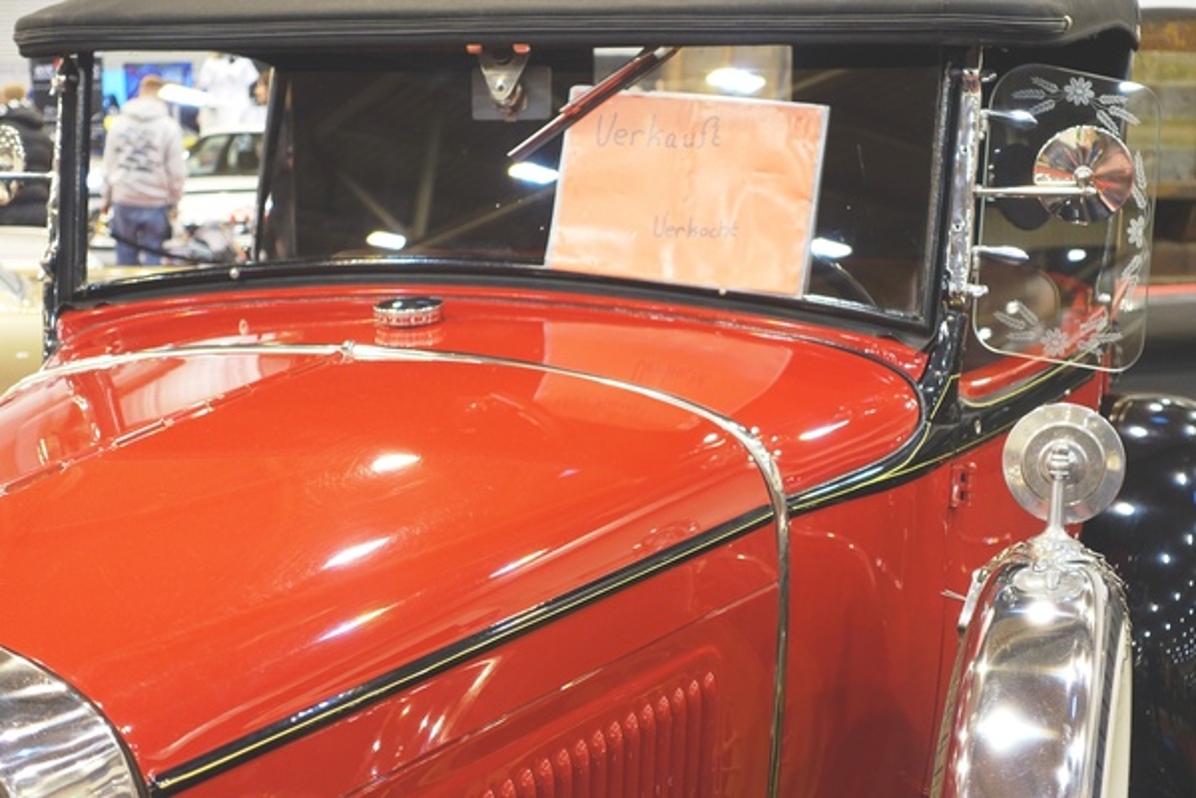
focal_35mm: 57
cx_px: 598
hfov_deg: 35.1
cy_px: 399
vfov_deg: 23.8
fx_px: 1894
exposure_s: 1/60
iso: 320
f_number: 2.8
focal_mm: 20.81
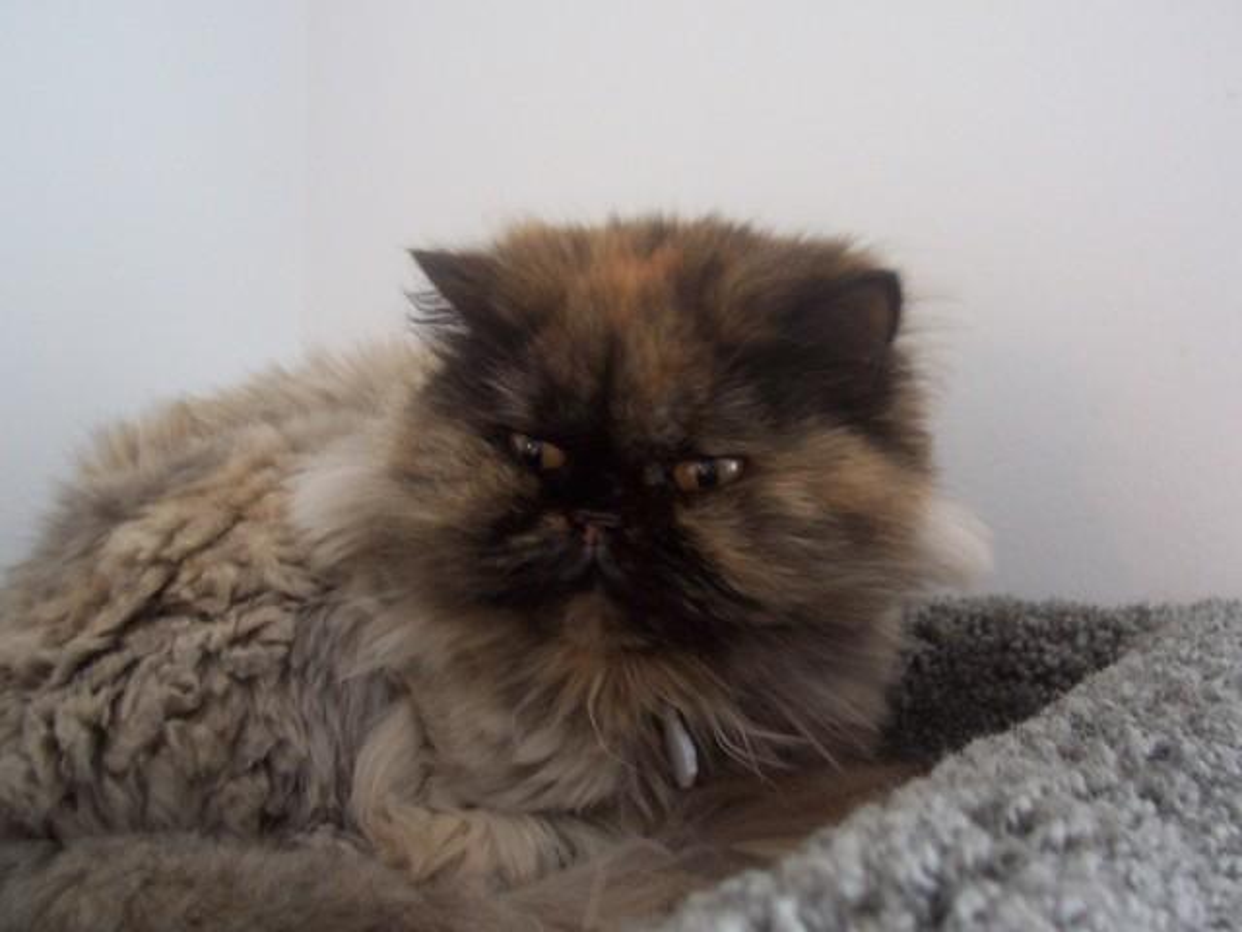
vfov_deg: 38.7
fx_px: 1328
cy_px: 466
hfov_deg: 50.1
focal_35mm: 37
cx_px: 621
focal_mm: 5.6
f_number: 2.8
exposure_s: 1/8
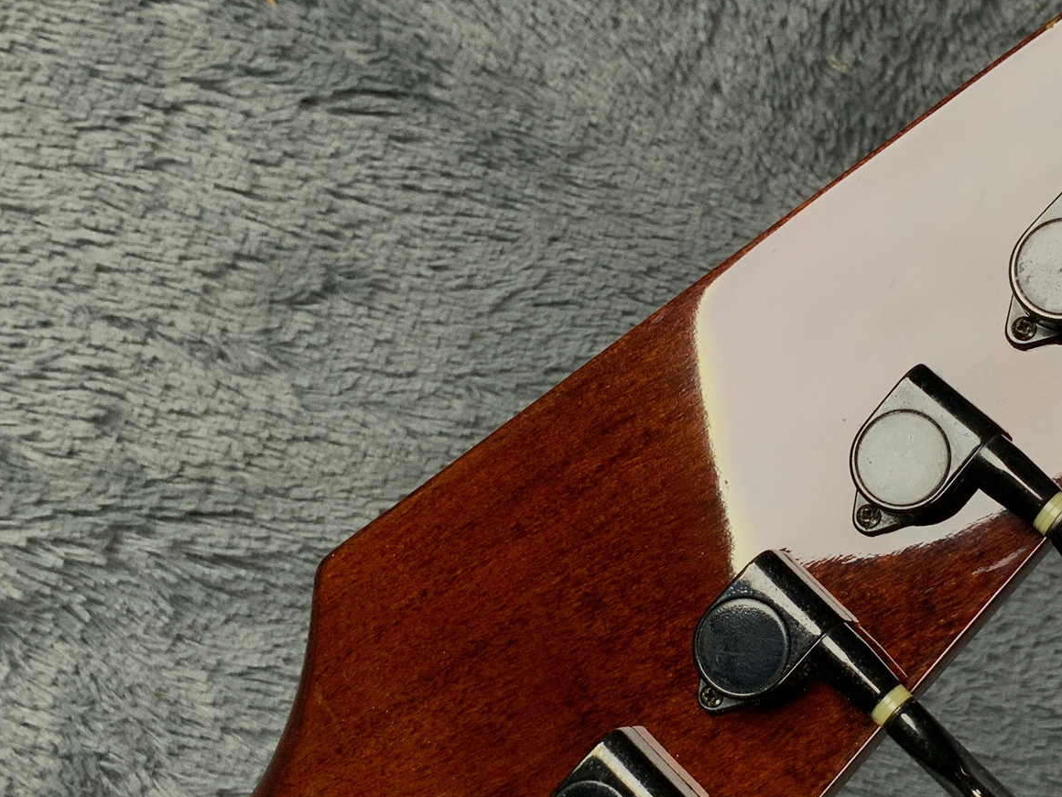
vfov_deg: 22.9
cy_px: 508
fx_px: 1963
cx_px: 811
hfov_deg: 29.7
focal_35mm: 64
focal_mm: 3
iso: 32
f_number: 1.8
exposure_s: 1/60
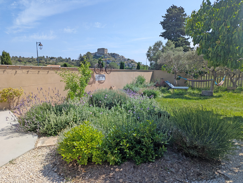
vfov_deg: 56.9
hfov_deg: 71.5
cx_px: 122
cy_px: 92
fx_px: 169
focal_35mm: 24
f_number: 1.85
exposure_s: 1/2410
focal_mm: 6.81
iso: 49
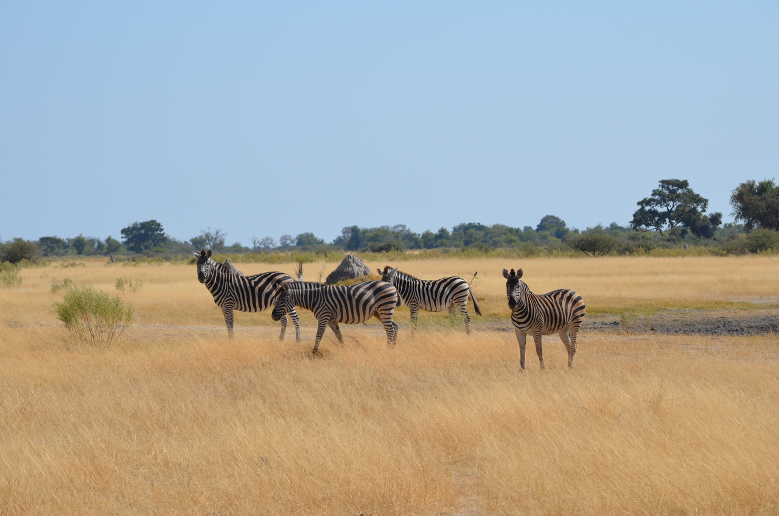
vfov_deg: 8.3
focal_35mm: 165
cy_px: 258
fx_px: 3563
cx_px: 390
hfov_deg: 12.5
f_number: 9
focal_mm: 110
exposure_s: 1/320
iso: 100
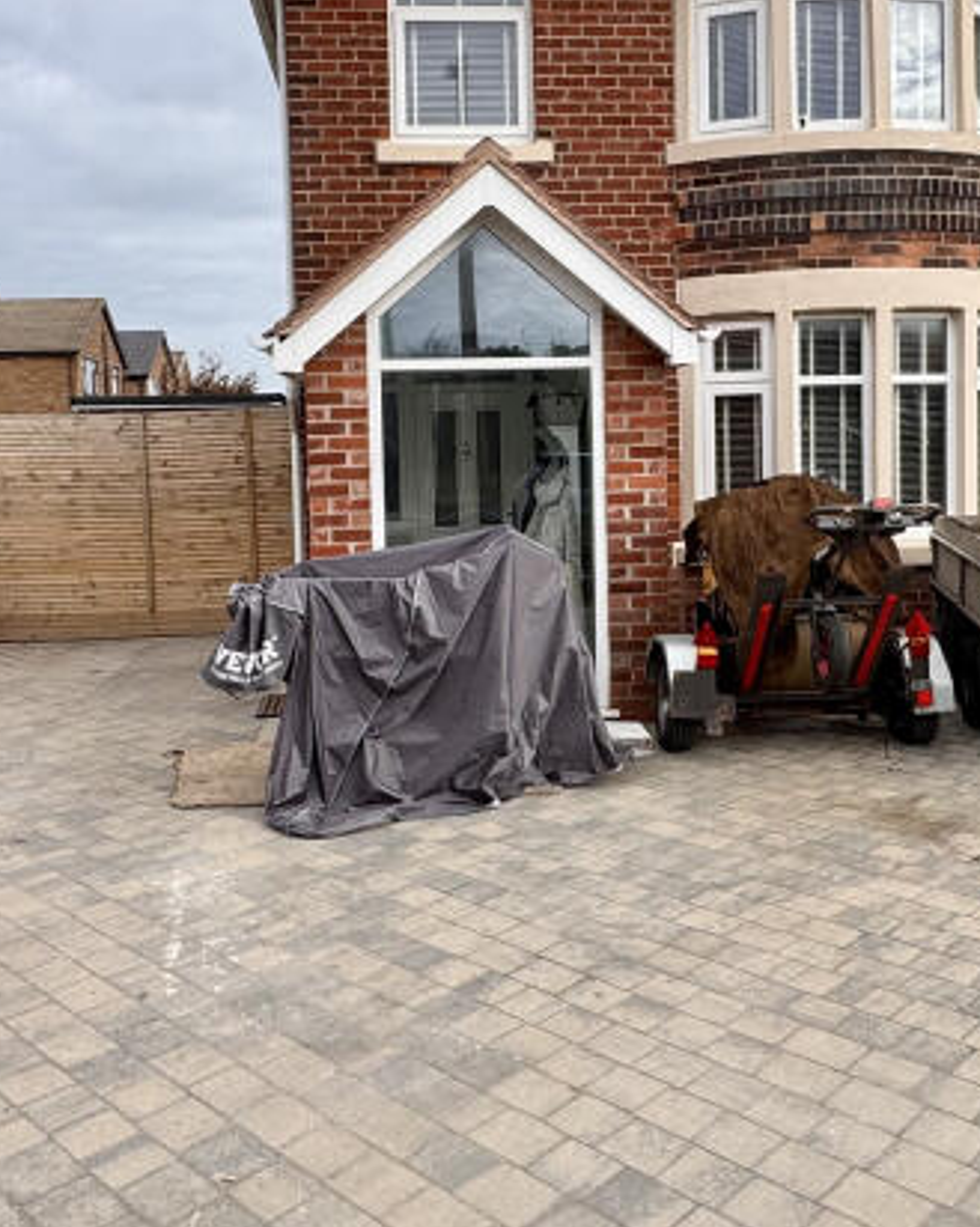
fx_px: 1234
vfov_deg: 52.6
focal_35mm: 34
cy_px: 512
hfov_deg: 43.3
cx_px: 500
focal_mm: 2.22
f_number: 2.2
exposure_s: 1/944
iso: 50
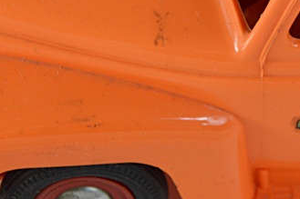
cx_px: 281
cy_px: -7
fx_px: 1441
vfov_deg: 7.9
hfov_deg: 11.8
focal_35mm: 173
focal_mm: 38
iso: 400
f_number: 4.8
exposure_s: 1/80
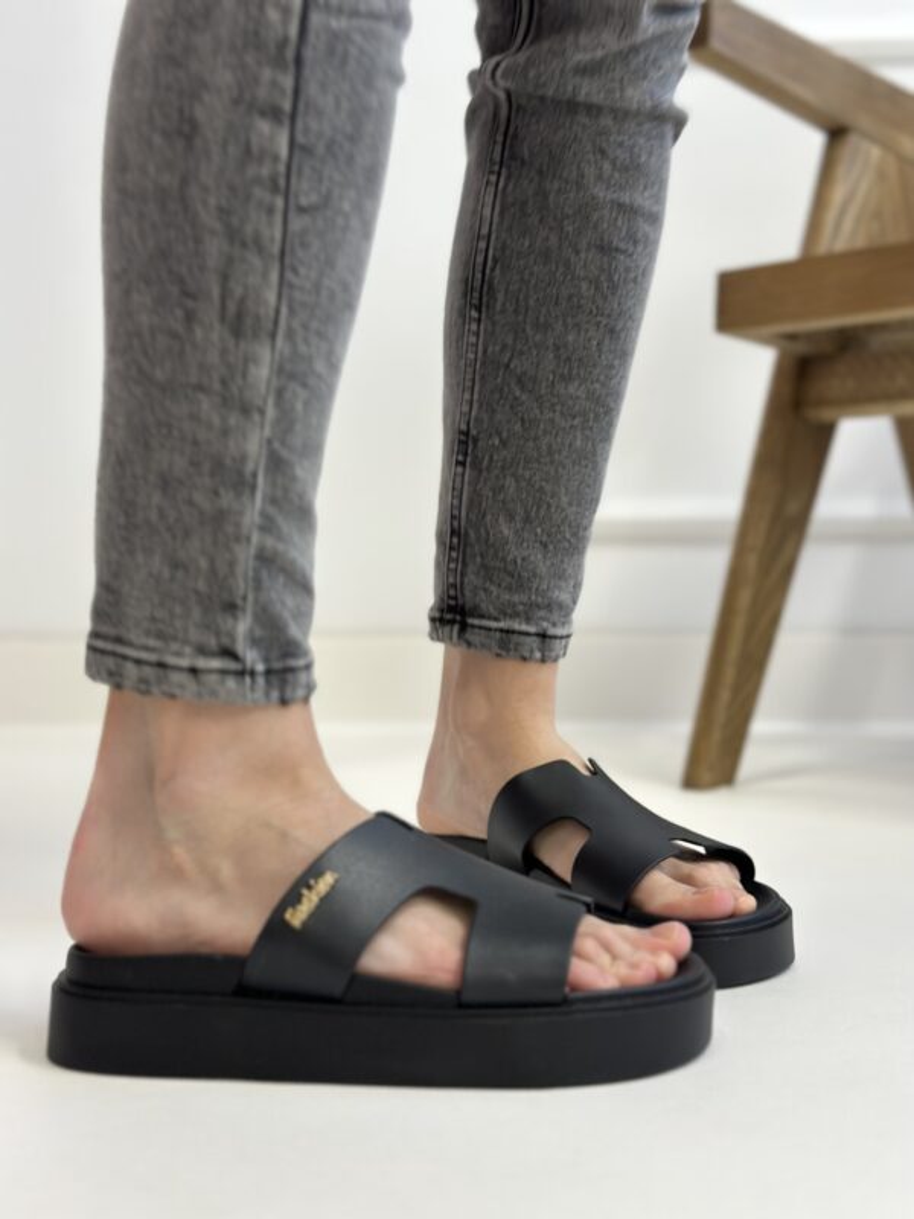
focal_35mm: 48
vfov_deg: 39.7
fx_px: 1690
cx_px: 457
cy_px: 610
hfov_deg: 30.3
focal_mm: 6.86
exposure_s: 1/100
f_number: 1.78
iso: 160
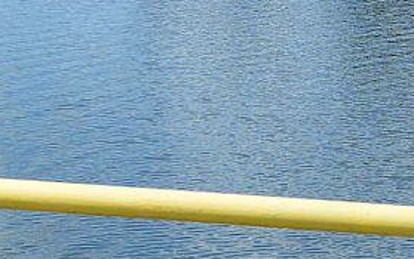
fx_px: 1951
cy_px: 83
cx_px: -172
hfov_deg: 11.7
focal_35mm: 173
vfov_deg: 7.6
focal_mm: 21
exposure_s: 1/1600
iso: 400
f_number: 5.6
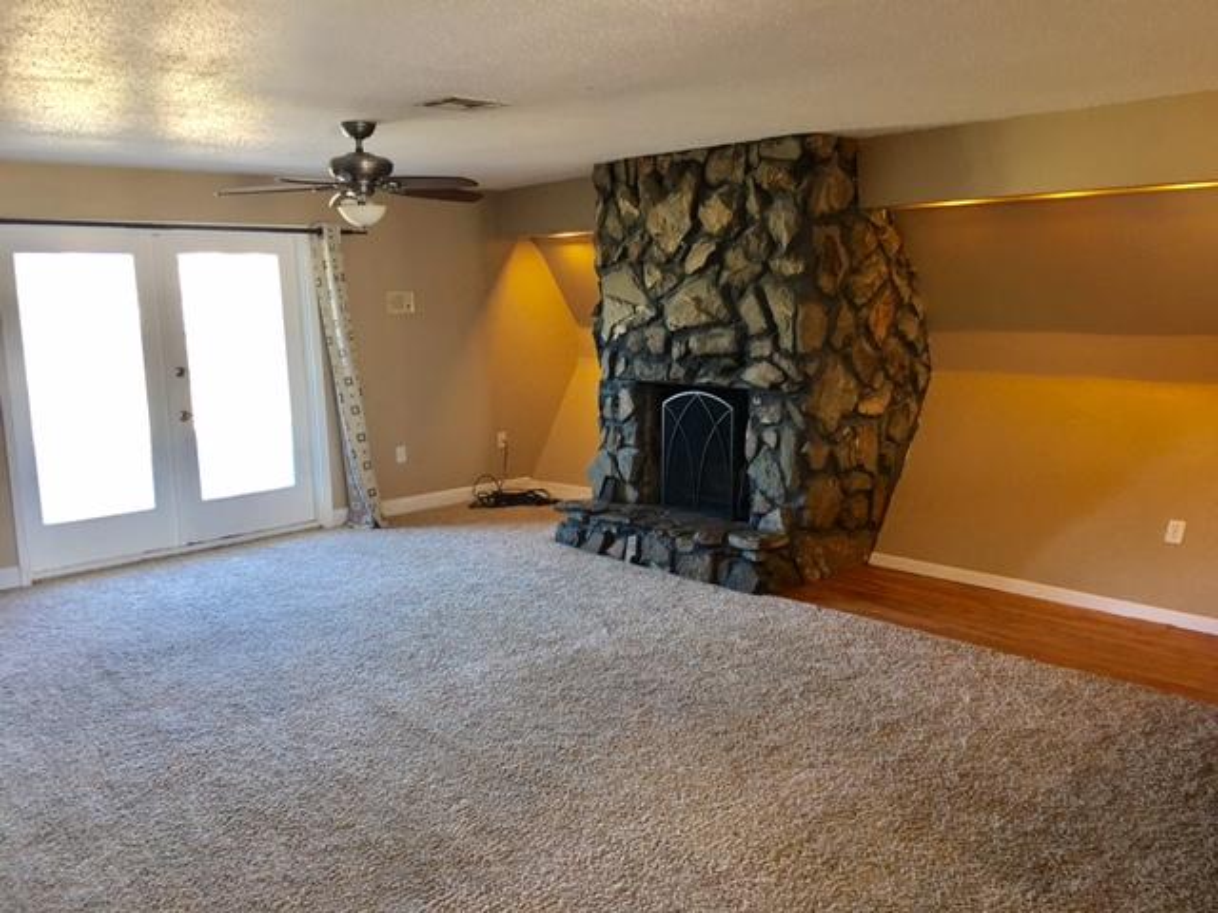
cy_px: 456
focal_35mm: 29
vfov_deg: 48.2
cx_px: 609
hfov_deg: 61.7
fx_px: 1020
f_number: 2.2
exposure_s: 1/15
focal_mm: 4.15
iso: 50
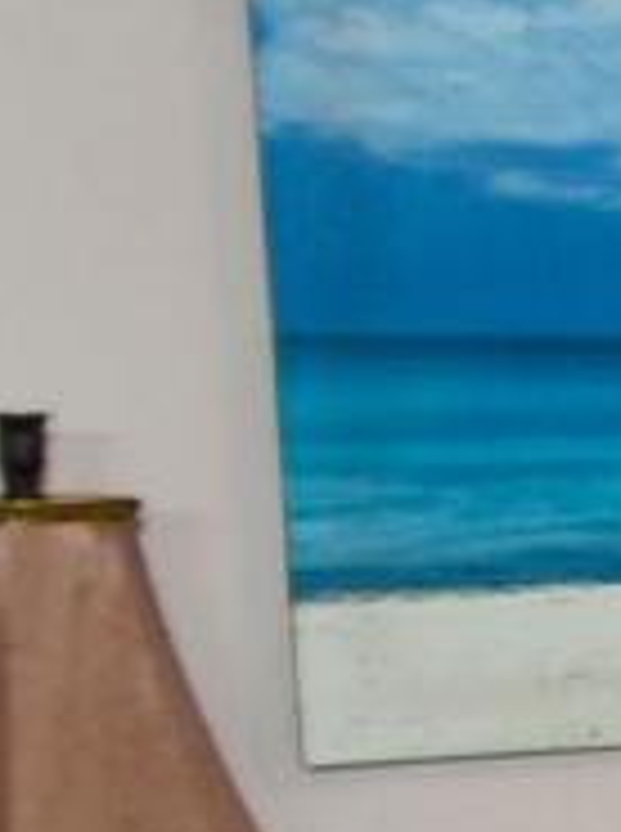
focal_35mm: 135
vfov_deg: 14.4
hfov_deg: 6.3
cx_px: 3087
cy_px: 859
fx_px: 3240
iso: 360
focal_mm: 12
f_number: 4
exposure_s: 1/60
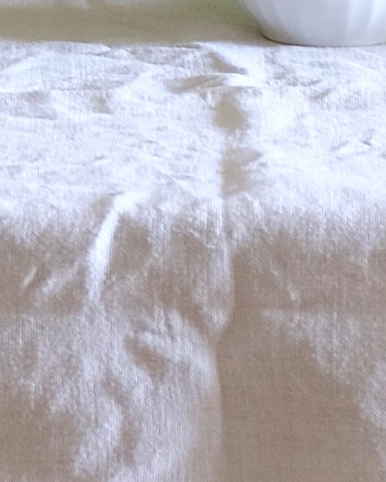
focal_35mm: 612
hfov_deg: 2.5
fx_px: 8741
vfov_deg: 3.1
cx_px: 521
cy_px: -1249
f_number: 4
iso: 800
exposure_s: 1/40
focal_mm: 55
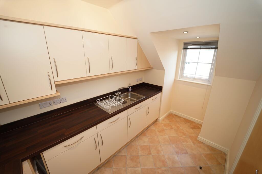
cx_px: 131
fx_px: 102
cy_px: 87
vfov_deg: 81.2
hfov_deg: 104.2
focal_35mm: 14
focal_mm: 14
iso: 100
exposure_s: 1/60
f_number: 2.8
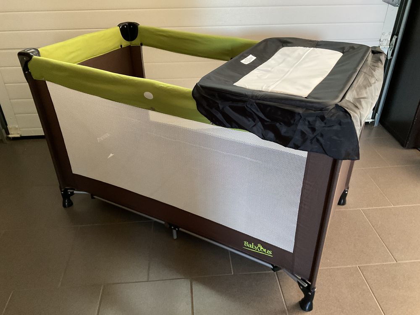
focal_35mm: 29
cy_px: 158
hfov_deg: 61.7
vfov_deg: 48.2
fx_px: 352
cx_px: 210
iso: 320
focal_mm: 3
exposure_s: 1/25
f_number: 1.8
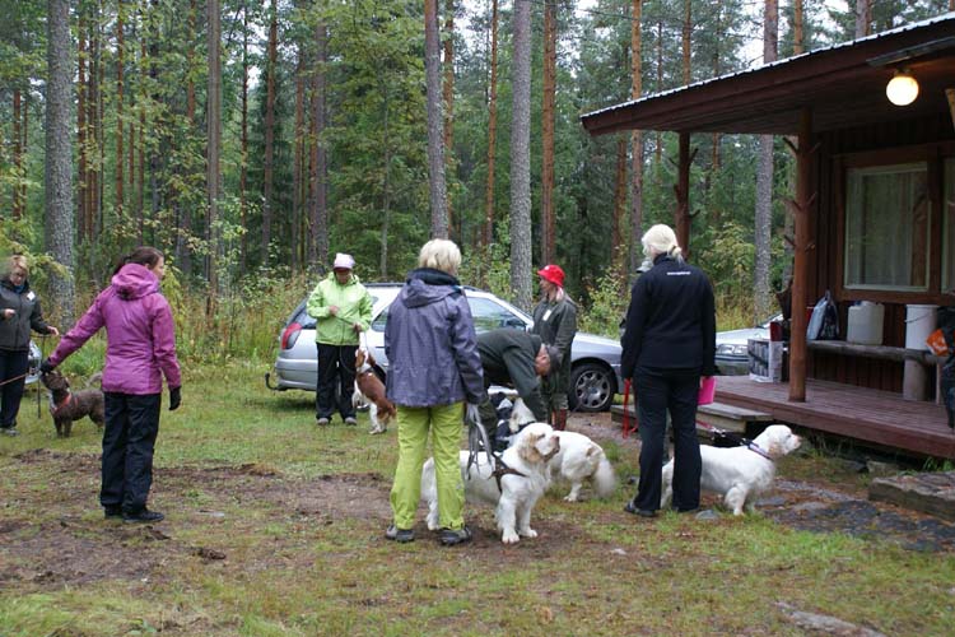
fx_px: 1194
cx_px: 478
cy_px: 318
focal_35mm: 45
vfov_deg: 29.9
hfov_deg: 43.6
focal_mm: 30
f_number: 5
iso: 200
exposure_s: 1/60
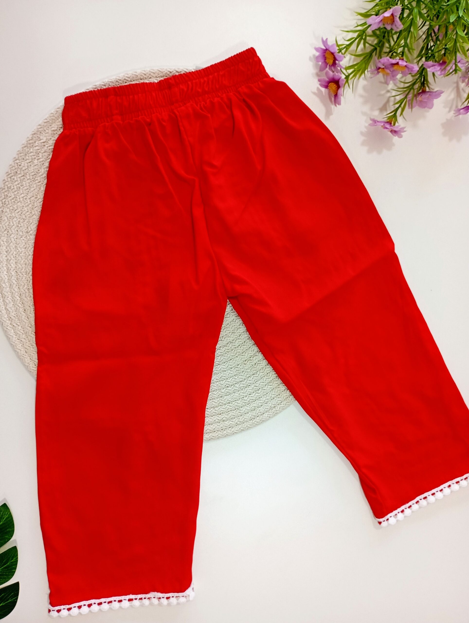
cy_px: 312
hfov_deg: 49.9
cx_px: 234
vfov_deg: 63.4
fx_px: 504
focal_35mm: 28
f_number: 1.8
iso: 450
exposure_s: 1/33.3
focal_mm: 4.27
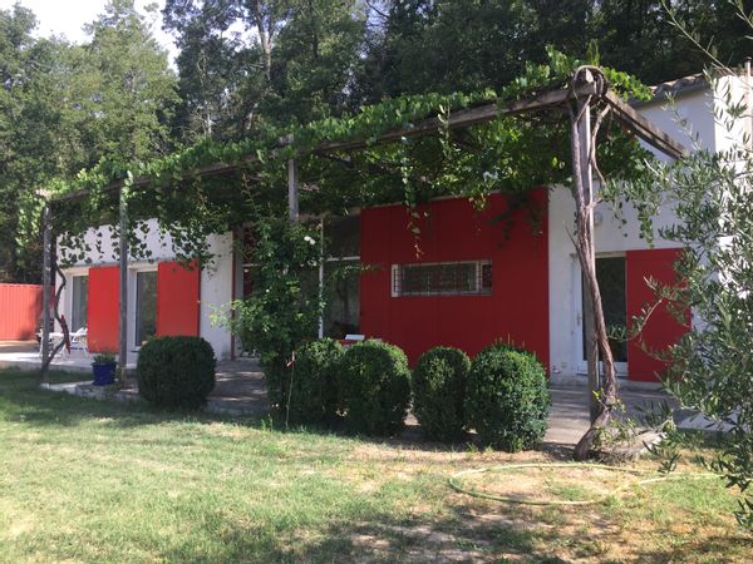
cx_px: 376
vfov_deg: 48.2
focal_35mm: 29
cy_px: 282
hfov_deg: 61.7
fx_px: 631
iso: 32
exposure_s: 1/608
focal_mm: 4.15
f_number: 2.2
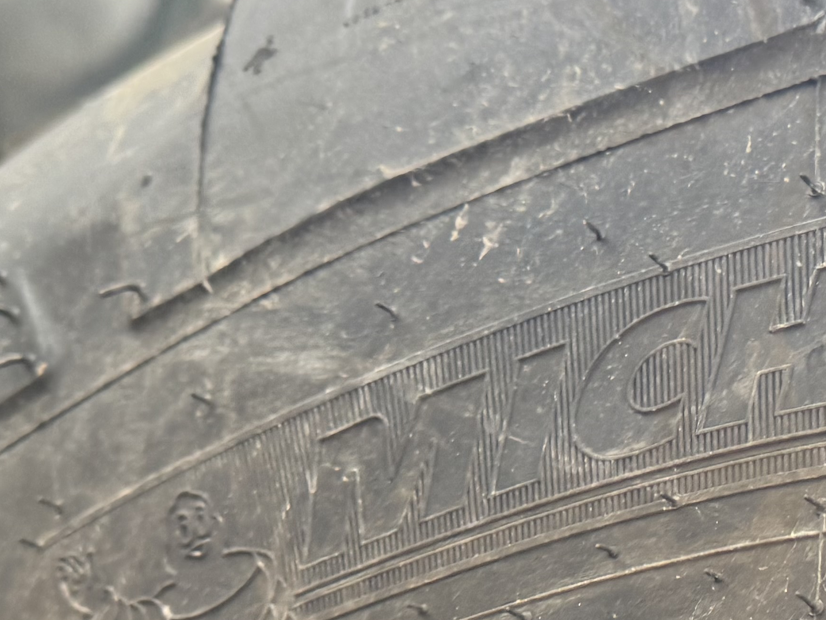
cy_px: 633
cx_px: 665
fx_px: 1885
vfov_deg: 18.2
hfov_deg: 24.3
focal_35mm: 79
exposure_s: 1/75
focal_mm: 6.76
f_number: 1.78
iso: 200
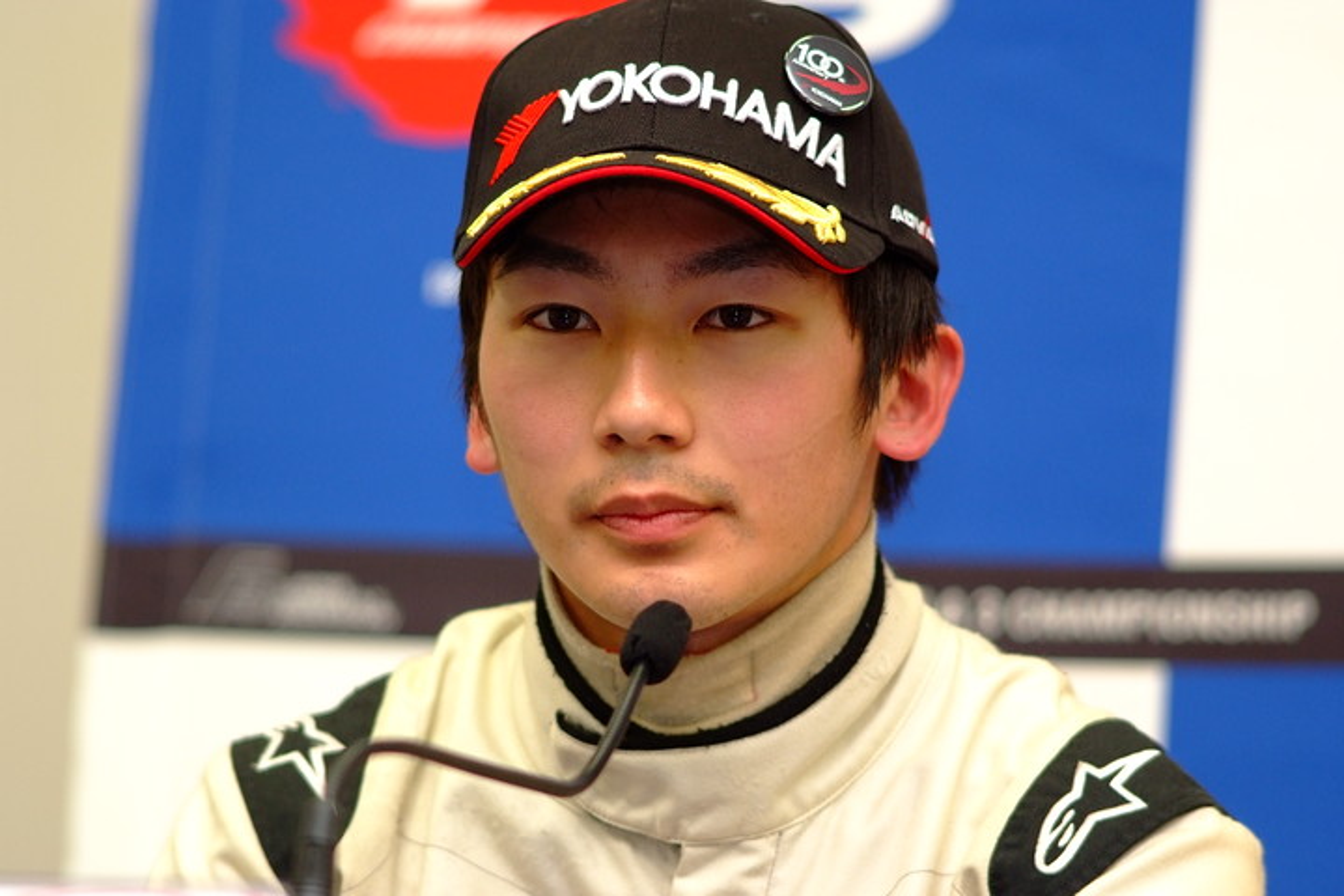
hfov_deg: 7.6
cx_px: 672
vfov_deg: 5.1
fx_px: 10079
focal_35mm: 270
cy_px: 448
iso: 800
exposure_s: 1/250
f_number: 2.8
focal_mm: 180
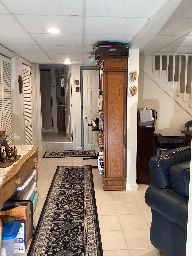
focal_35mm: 31
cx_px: 96
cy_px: 128
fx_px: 229
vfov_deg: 58.4
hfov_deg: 45.4
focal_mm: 3.3
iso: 250
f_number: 2.4
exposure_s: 1/60
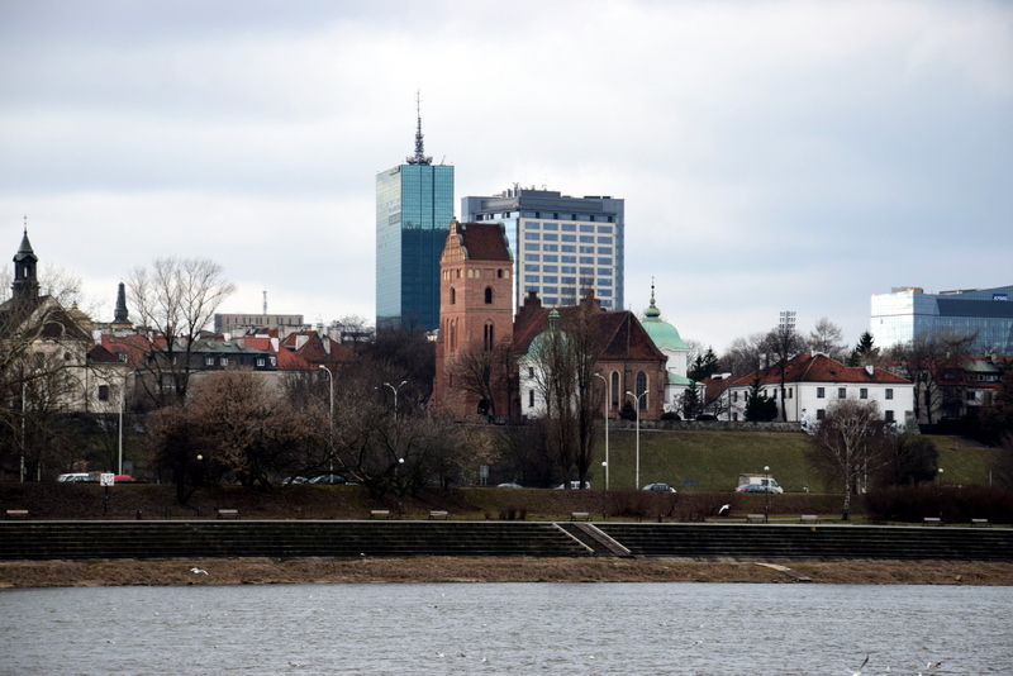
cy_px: 338
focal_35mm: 158
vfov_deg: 8.7
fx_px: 4433
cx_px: 506
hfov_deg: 13.0
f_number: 9
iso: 400
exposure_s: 1/160
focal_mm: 105
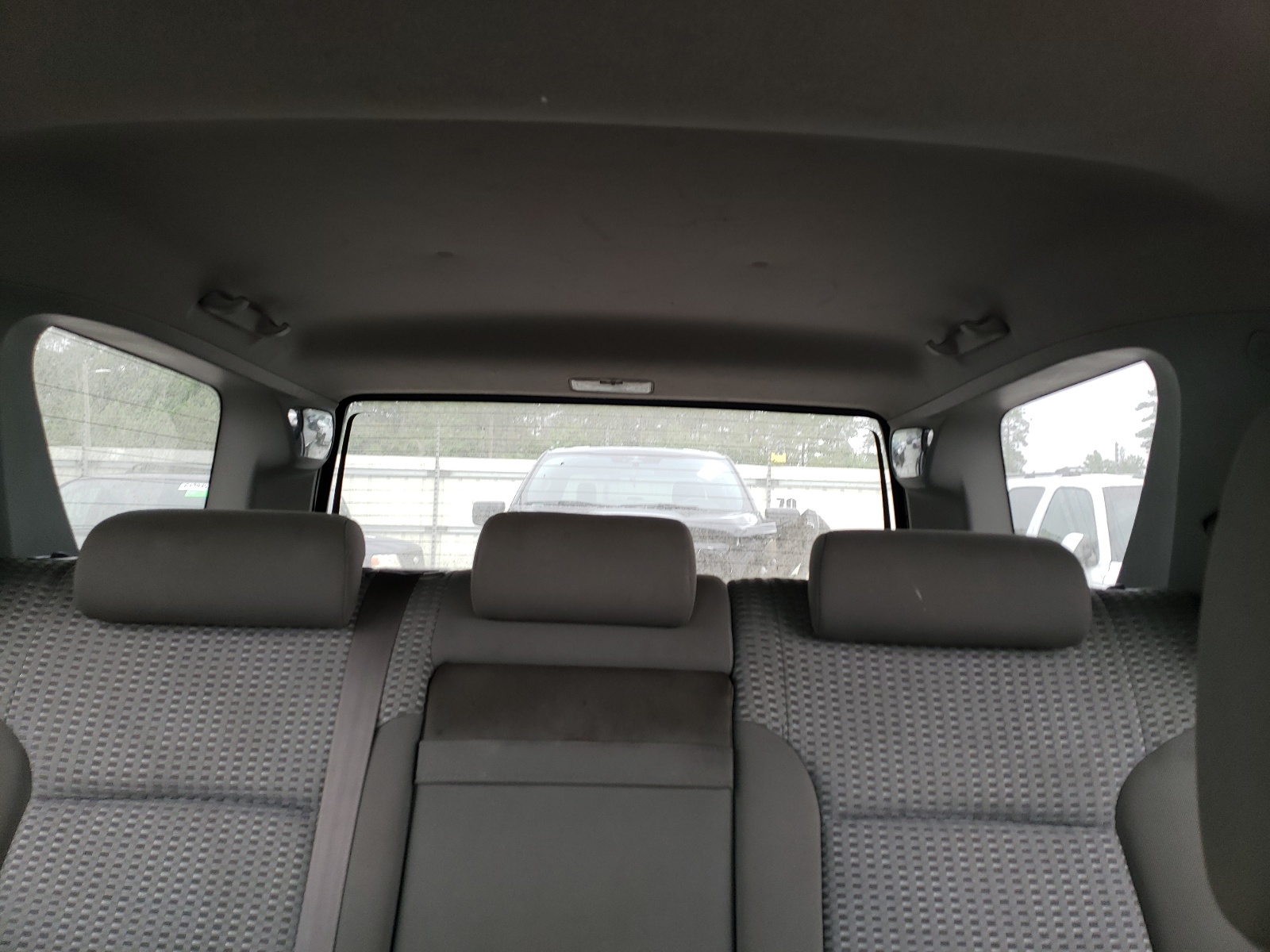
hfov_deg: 67.3
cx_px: 635
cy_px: 476
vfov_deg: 53.1
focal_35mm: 26
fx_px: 954
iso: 61
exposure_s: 1/100
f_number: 1.5
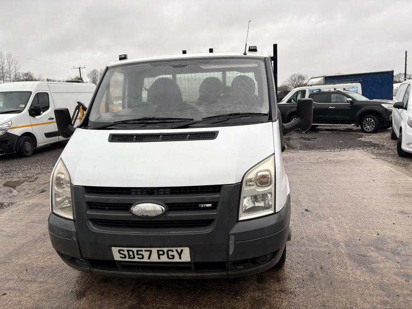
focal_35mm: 26
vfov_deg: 53.1
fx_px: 309
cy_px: 154
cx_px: 206
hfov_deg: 67.3
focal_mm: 5.96
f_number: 1.6
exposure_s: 1/122
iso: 50
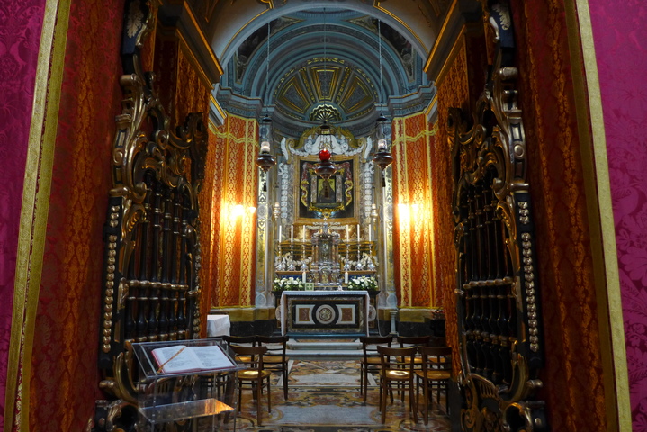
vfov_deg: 53.2
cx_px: 324
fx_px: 431
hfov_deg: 73.7
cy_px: 216
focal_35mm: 24
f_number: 1.4
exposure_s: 1/60
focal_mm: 4.7
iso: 400
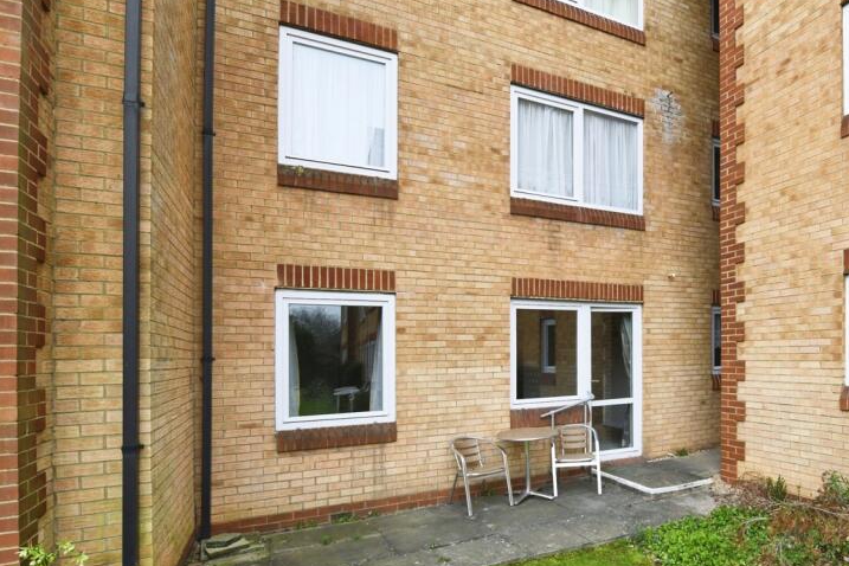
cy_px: 351
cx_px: 529
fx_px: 472
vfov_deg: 61.2
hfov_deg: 82.4
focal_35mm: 20
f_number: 8
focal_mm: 14
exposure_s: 1/640
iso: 800
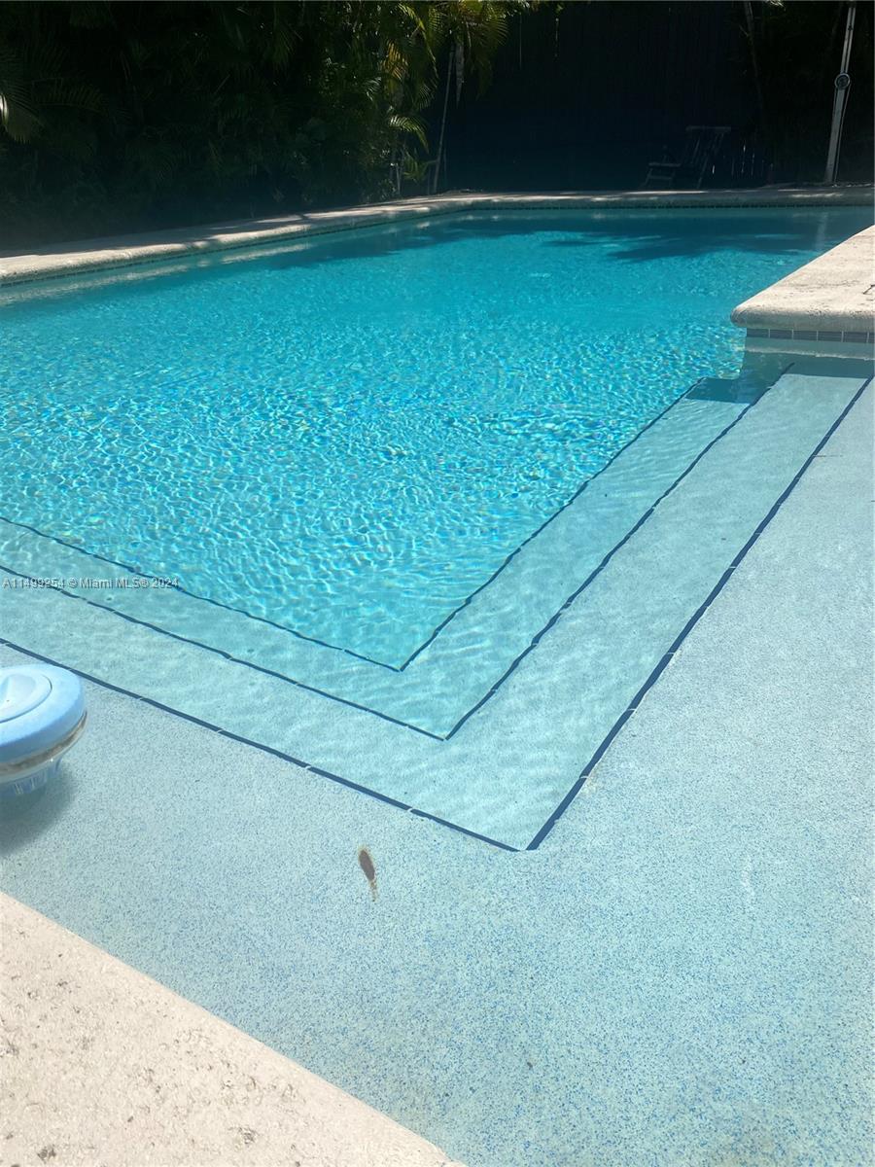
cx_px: 438
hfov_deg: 53.1
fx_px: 876
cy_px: 584
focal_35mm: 26
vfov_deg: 67.3
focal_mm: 4.25
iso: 32
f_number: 1.8
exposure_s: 1/6410
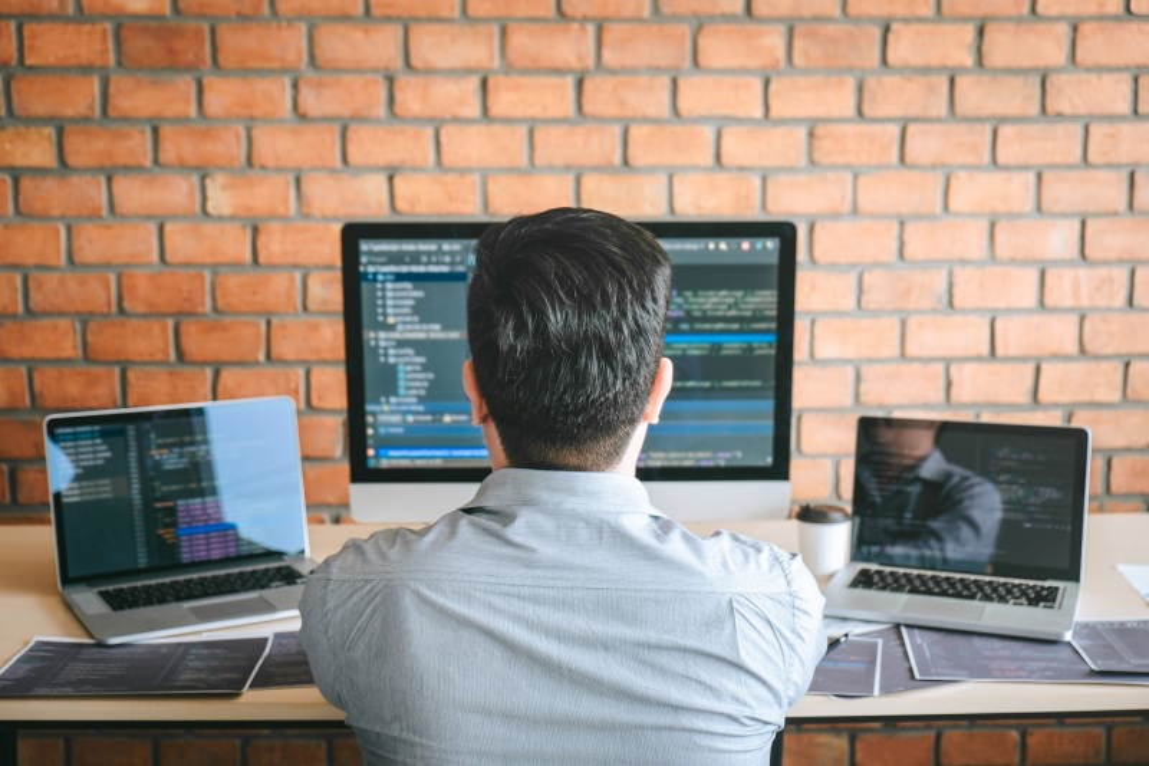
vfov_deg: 31.2
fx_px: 1372
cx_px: 574
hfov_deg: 45.4
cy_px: 383
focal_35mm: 43
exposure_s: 1/80
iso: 400
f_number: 3.2
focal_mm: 28.9
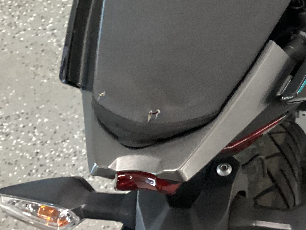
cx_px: 218
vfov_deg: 19.2
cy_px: 13
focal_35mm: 75
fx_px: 663
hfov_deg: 25.8
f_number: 2.4
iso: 250
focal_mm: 3.3
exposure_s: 1/60
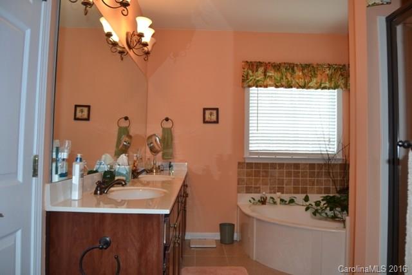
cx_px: 206
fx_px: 309
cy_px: 138
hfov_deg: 67.4
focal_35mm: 27
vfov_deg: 48.0
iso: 400
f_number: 3.5
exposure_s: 1/60
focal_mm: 18
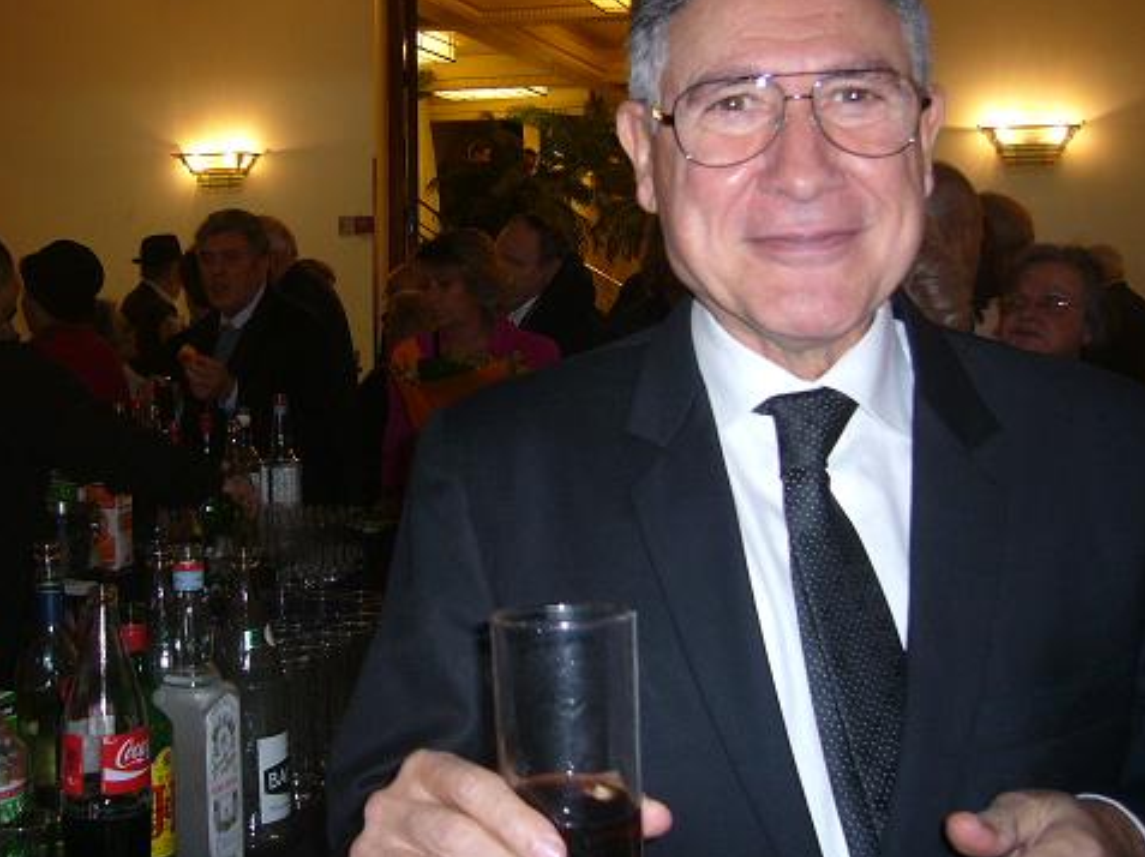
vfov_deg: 30.7
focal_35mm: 47
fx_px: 1553
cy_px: 331
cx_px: 439
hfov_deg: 40.2
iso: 100
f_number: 2.8
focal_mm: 5.8
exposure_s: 1/30
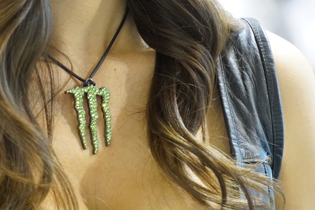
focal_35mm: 442
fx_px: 3869
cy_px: 142
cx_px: 90
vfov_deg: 3.1
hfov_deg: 4.7
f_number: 6.3
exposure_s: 1/50
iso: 6400
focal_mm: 200
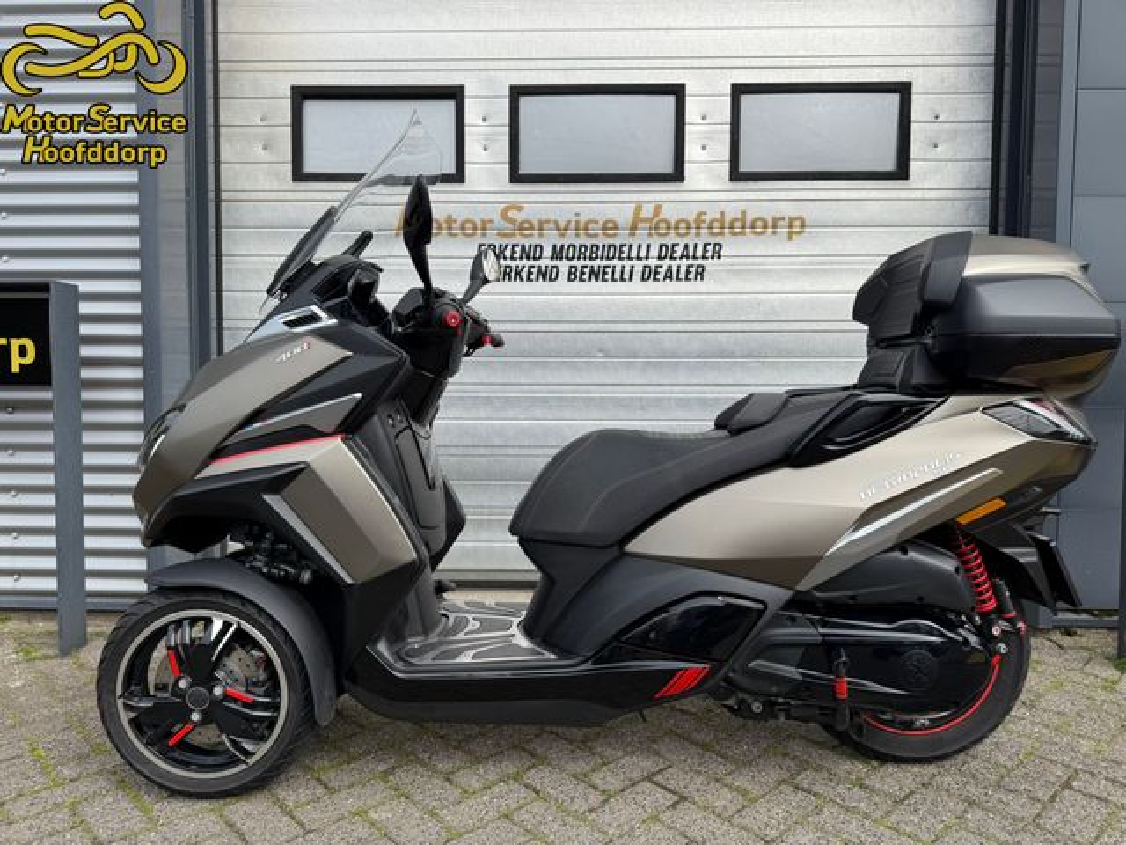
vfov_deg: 56.8
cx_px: 563
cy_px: 422
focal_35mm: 24
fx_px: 781
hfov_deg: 71.6
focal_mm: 6.76
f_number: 1.78
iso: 80
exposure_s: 1/3279
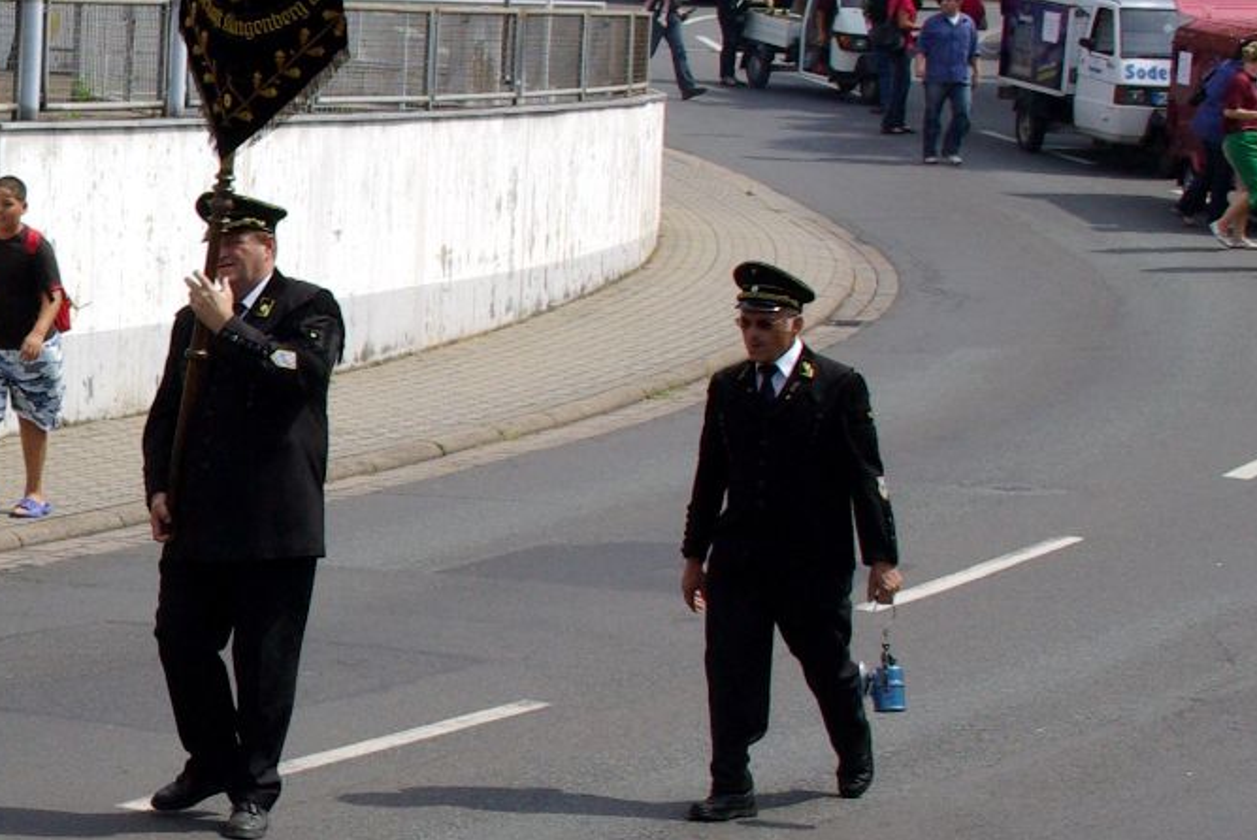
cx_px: -477
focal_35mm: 129
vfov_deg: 10.7
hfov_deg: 15.0
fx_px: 4508
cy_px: 444
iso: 400
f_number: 8
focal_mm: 28
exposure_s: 1/750
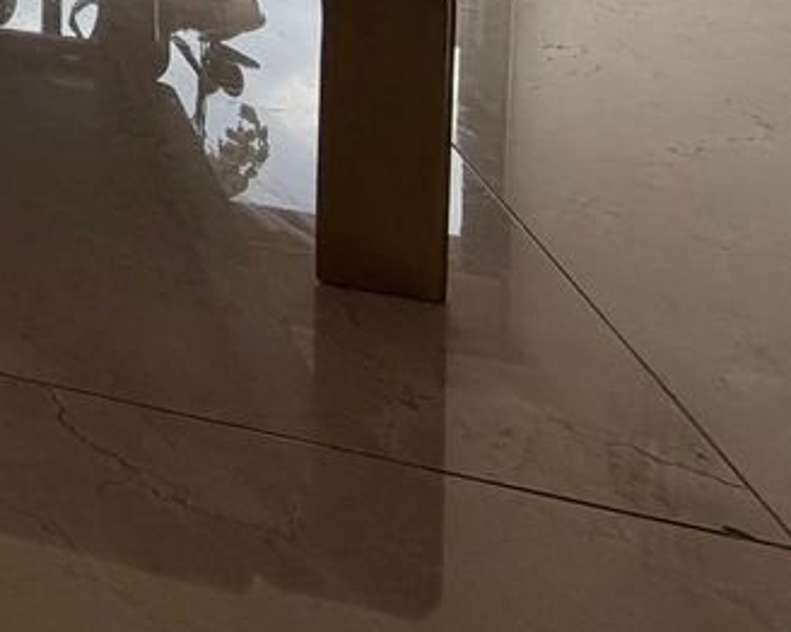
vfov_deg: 22.3
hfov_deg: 23.9
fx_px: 1170
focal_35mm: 50
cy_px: -417
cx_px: -543
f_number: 2.2
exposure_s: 1/231
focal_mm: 2.22
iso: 40
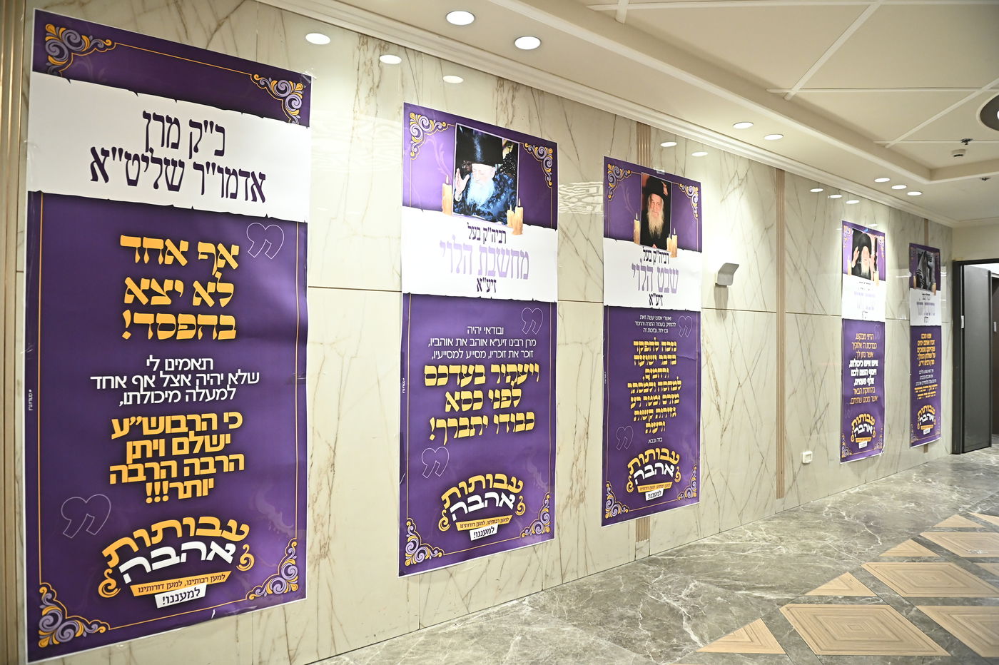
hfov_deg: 73.8
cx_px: 500
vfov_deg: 53.1
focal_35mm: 24
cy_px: 332
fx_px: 666
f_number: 4
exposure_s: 1/200
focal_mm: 24
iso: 2500
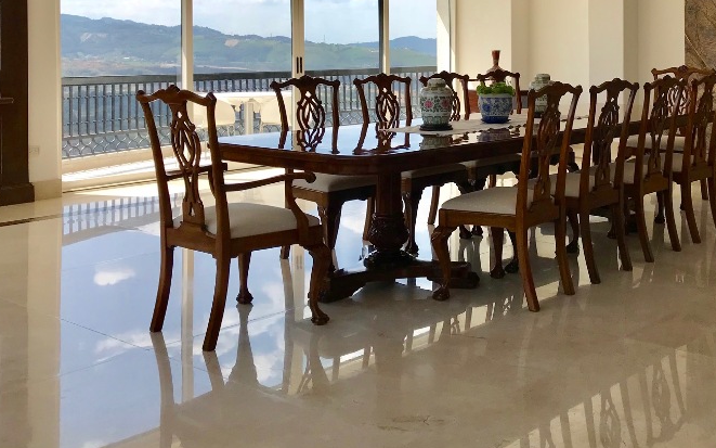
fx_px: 898
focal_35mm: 46
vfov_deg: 27.2
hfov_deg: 42.6
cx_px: 506
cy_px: 61
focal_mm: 3.99
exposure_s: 1/1153
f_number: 1.8
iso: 20
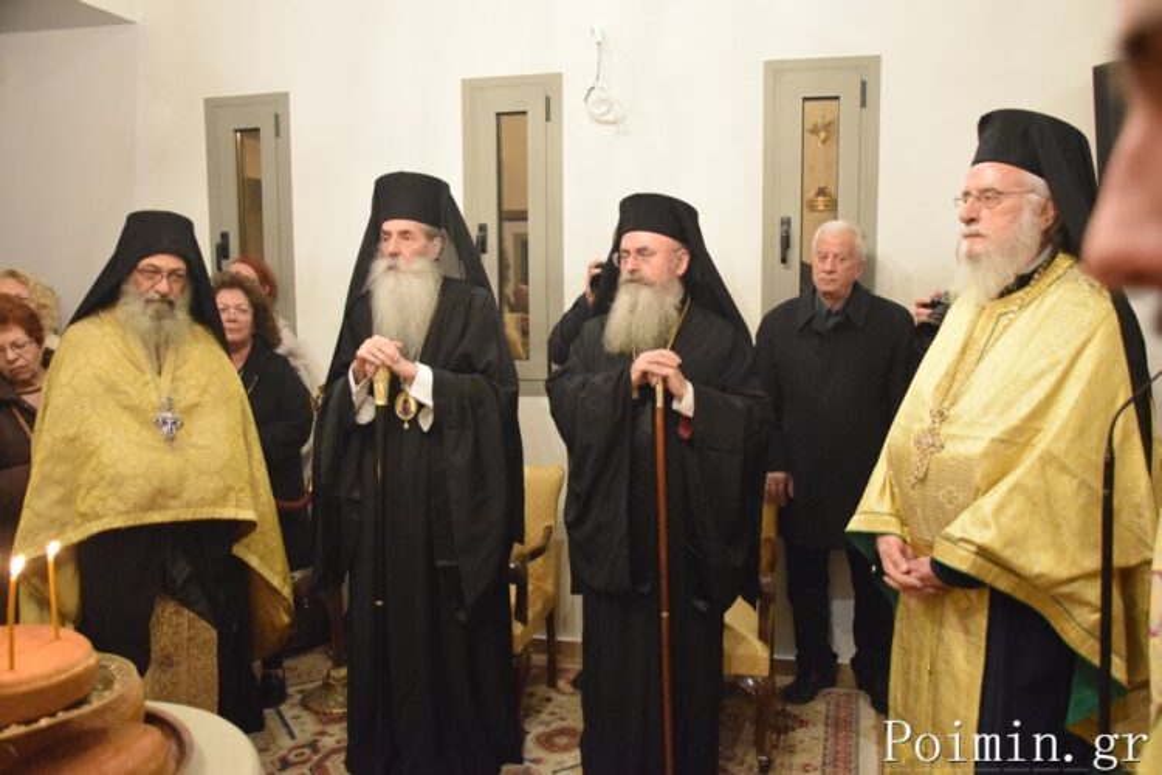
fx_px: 1017
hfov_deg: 59.5
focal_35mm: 32
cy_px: 388
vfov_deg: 41.7
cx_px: 581
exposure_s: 1/60
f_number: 3.8
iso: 6400
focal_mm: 21
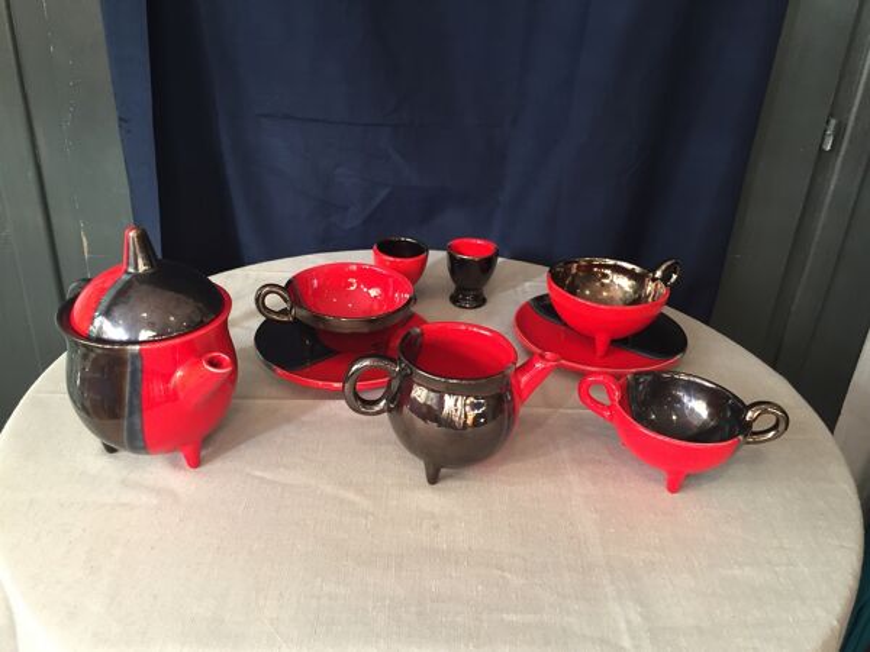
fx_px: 729
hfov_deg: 61.7
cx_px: 435
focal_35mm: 29
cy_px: 326
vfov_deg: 48.2
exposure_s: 1/33
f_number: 2.2
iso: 125
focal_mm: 4.15
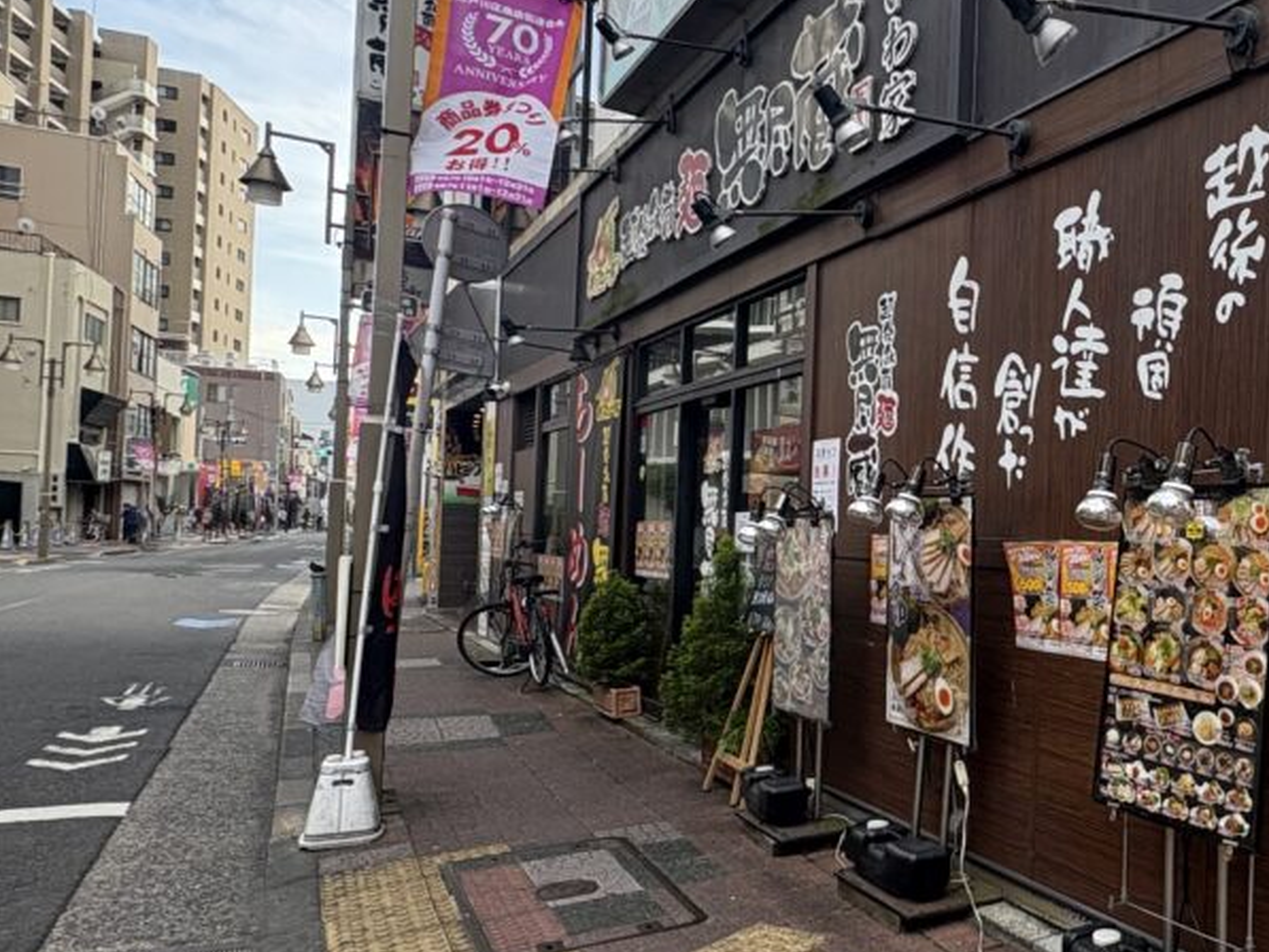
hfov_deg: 52.3
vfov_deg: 46.7
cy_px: 529
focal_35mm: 30
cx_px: 1154
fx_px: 1100
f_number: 2.2
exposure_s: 1/100
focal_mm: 2.22
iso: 50
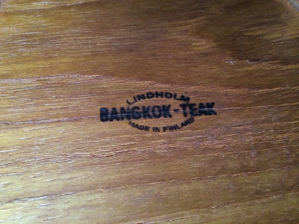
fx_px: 259
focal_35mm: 30
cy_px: 112
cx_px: 150
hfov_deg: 60.0
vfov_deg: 46.8
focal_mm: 4.12
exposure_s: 1/30
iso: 250
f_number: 2.2
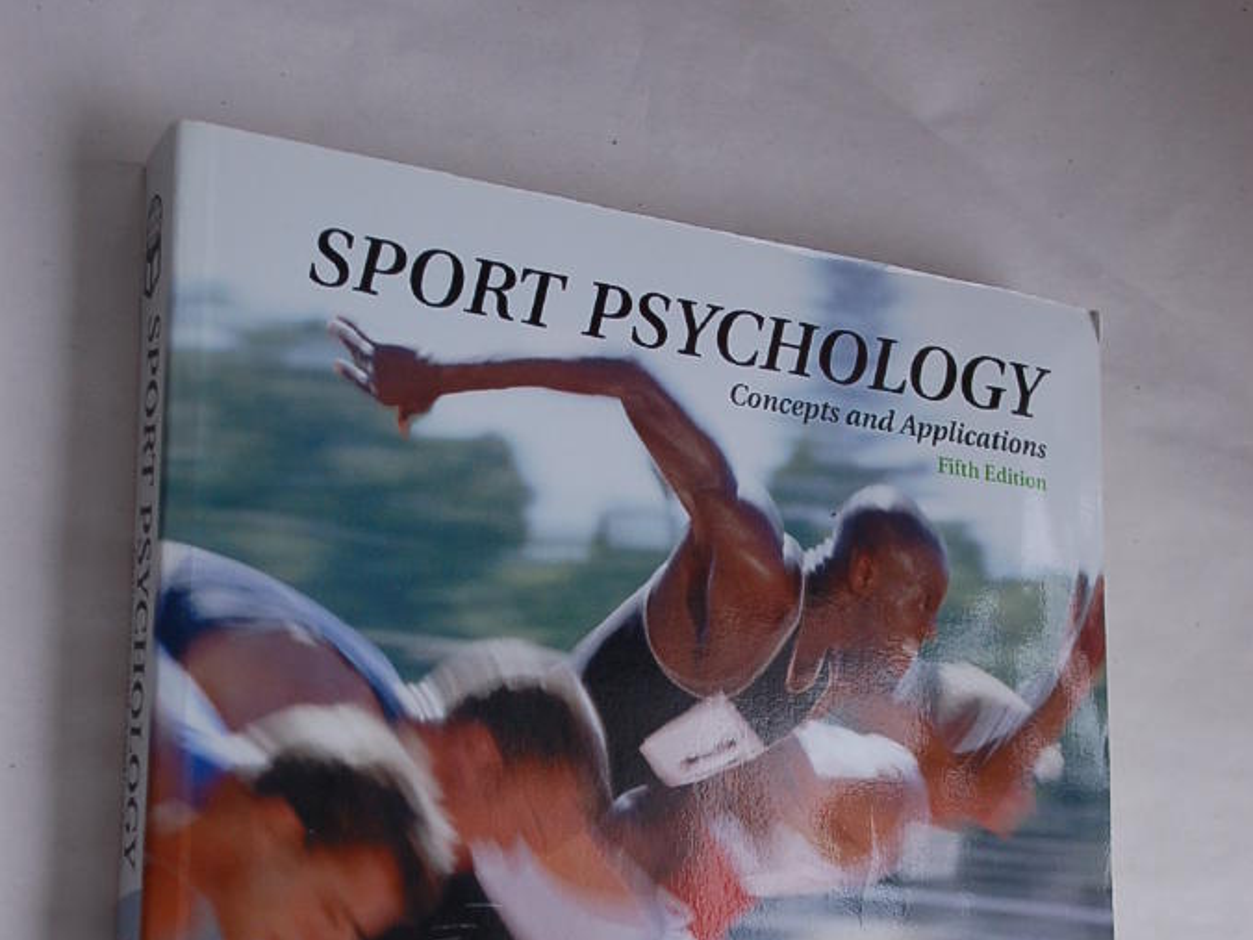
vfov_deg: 17.5
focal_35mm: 83
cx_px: 629
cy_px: 827
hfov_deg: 23.6
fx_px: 3004
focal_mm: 38
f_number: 5.6
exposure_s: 1/125
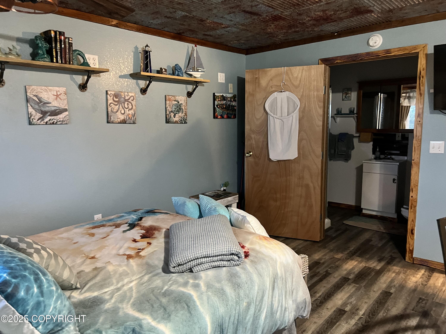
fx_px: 335
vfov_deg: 53.1
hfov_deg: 67.3
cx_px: 223
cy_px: 167
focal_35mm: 26
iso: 500
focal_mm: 5.7
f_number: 1.5
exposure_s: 1/30
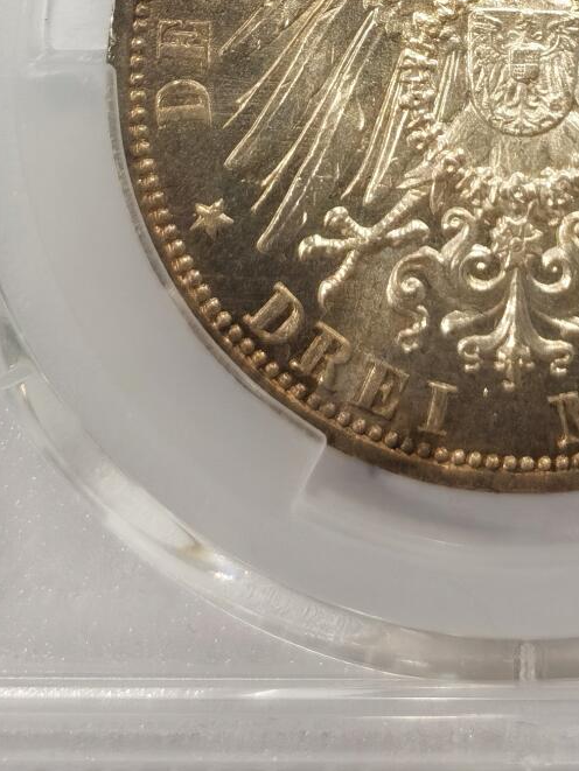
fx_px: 3277
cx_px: 516
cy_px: -219
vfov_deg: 13.0
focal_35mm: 147
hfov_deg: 10.0
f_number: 16
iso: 100
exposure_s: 1/100
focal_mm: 5.56
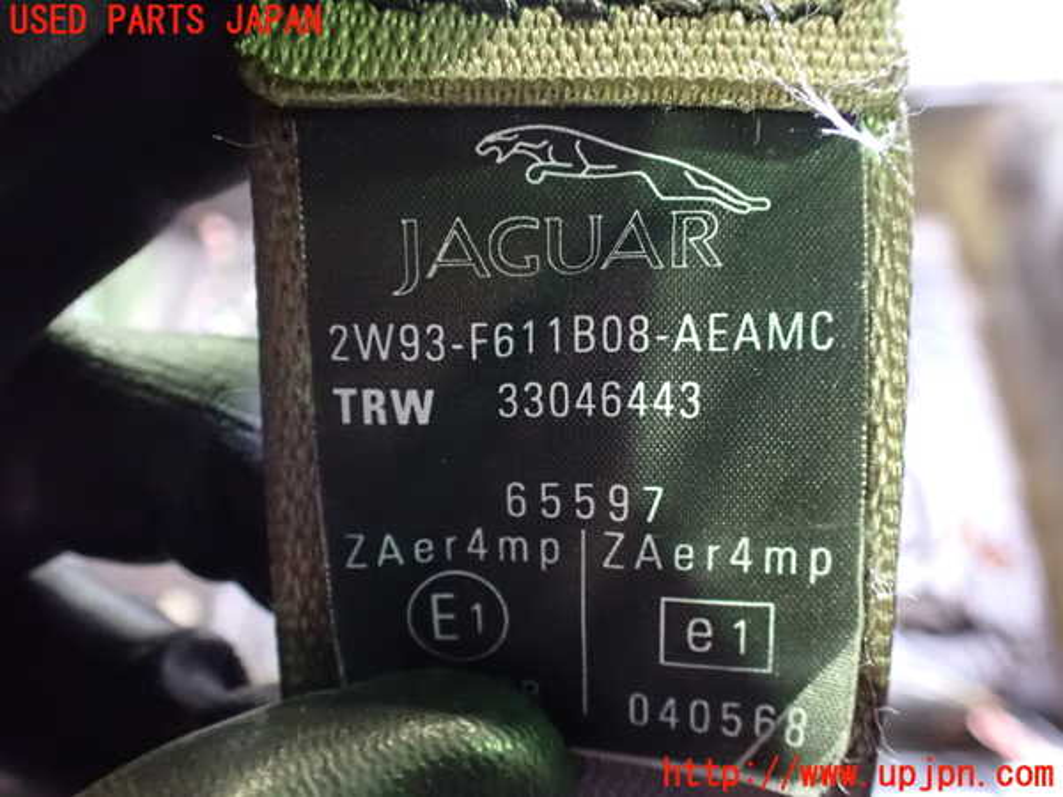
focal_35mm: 30
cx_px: 532
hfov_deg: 60.0
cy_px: 398
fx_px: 921
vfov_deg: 46.8
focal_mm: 5.4
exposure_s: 1/8
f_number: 2.3
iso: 1600
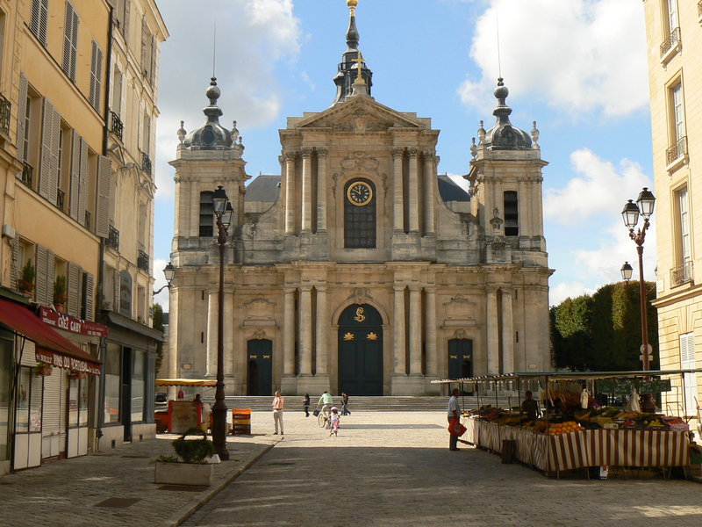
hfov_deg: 40.4
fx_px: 953
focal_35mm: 47
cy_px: 264
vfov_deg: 30.9
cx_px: 351
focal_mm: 6.4
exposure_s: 1/500
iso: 80
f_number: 6.3
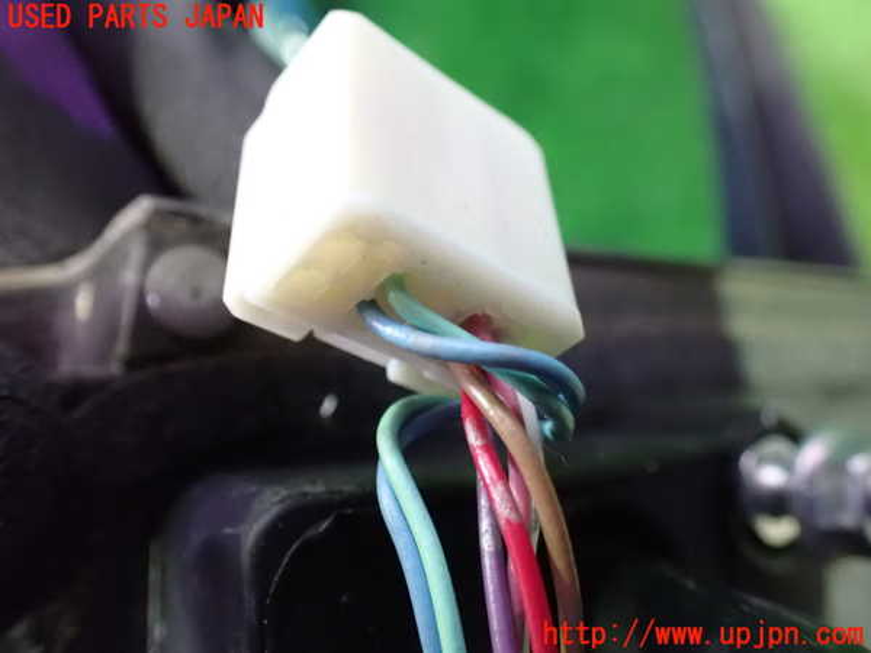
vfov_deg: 46.8
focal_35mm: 30
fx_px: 755
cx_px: 436
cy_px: 326
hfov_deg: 60.0
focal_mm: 5.4
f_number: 2.3
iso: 1600
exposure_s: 1/30
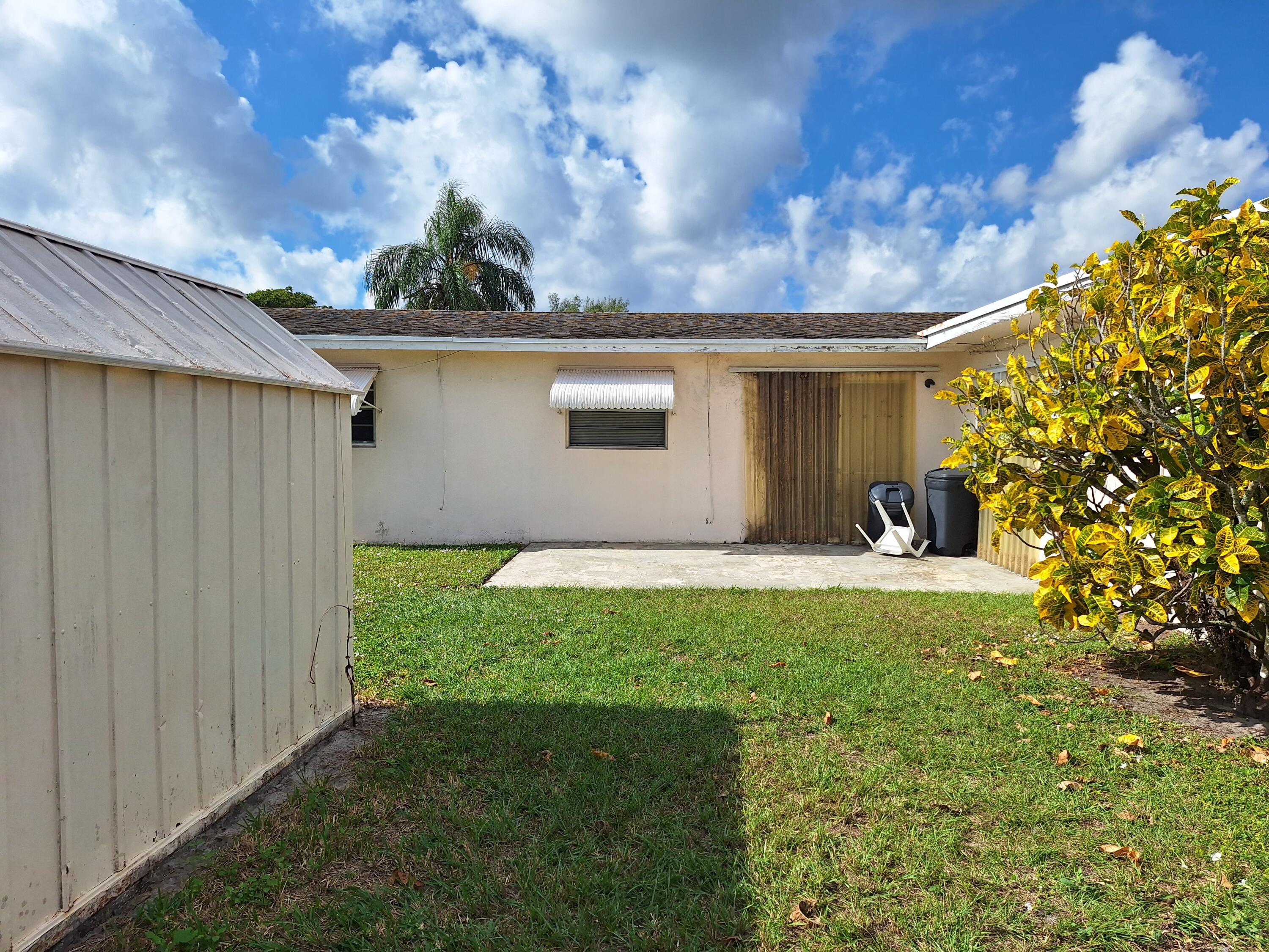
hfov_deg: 73.9
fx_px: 843
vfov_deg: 58.9
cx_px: 634
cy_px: 476
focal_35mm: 23
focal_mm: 5.54
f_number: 1.8
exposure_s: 1/4310
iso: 40
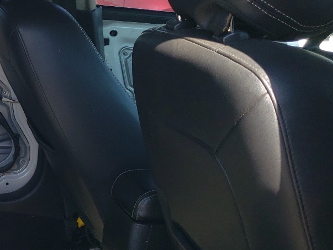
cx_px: -65
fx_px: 664
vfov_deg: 21.3
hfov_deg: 25.4
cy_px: 123
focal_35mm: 69
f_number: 1.5
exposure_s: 1/435
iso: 50
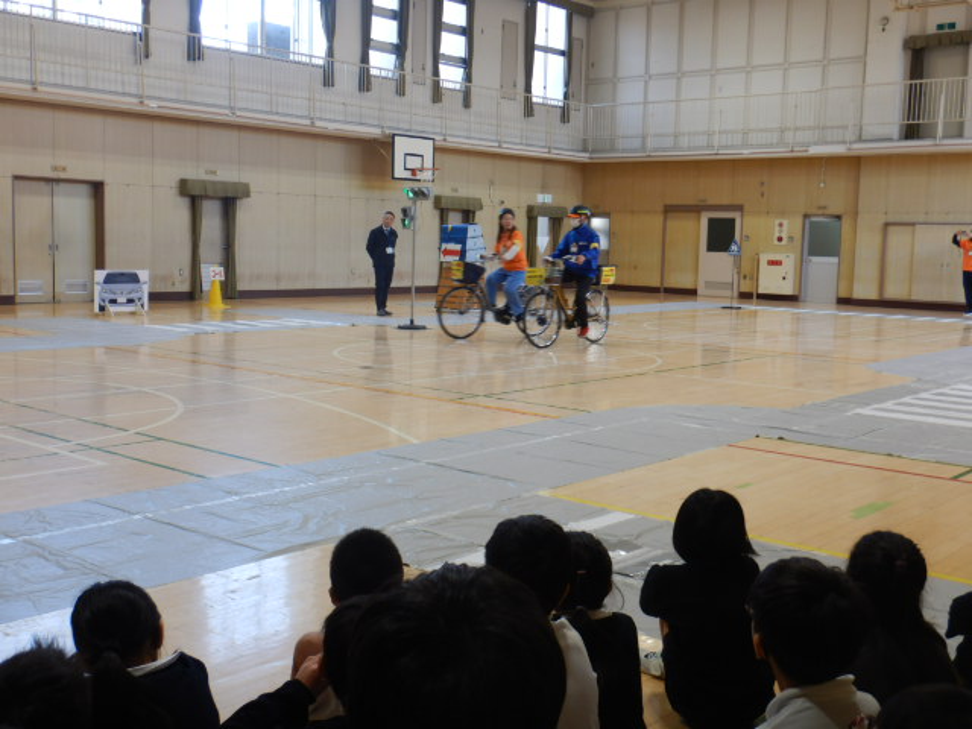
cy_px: 364
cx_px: 486
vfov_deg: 36.0
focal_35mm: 40
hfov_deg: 46.8
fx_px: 1123
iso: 125
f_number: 4.2
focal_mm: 7.2
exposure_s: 1/30
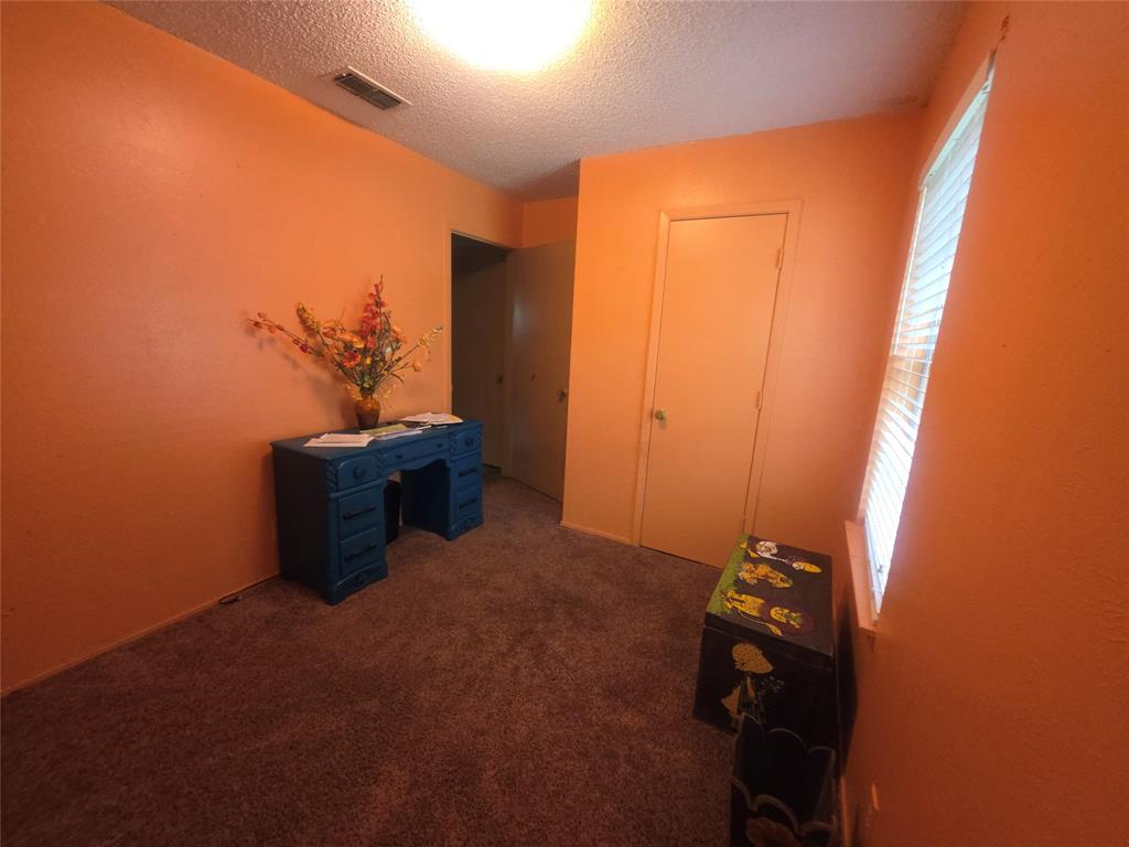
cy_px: 424
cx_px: 564
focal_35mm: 13
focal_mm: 2.2
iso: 200
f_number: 1.9
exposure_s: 1/40
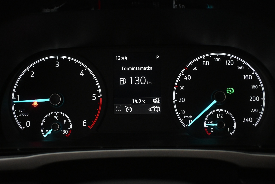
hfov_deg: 40.0
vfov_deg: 27.3
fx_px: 378
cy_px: 92
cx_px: 138
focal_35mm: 50
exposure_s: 1/125
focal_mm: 33
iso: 4500
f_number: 5
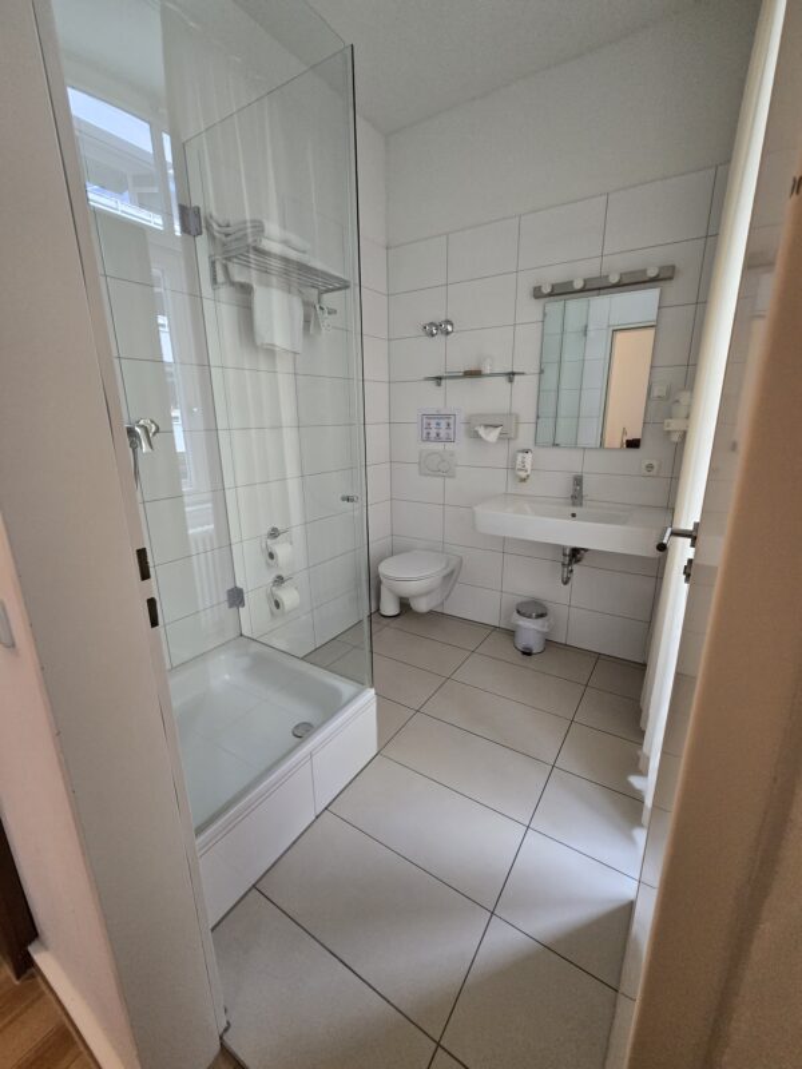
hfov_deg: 89.9
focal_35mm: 13
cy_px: 534
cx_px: 401
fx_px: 402
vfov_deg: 106.2
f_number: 2.2
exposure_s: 1/60
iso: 640
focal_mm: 2.2
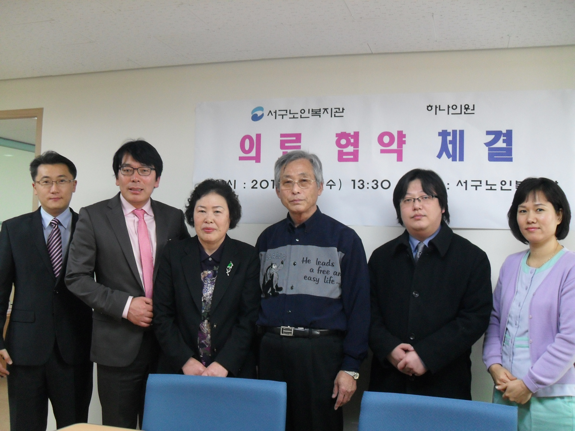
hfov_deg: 52.6
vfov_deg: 40.7
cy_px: 216
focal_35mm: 35
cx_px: 288
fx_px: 581
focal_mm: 6.2
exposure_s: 1/30
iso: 200
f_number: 2.8
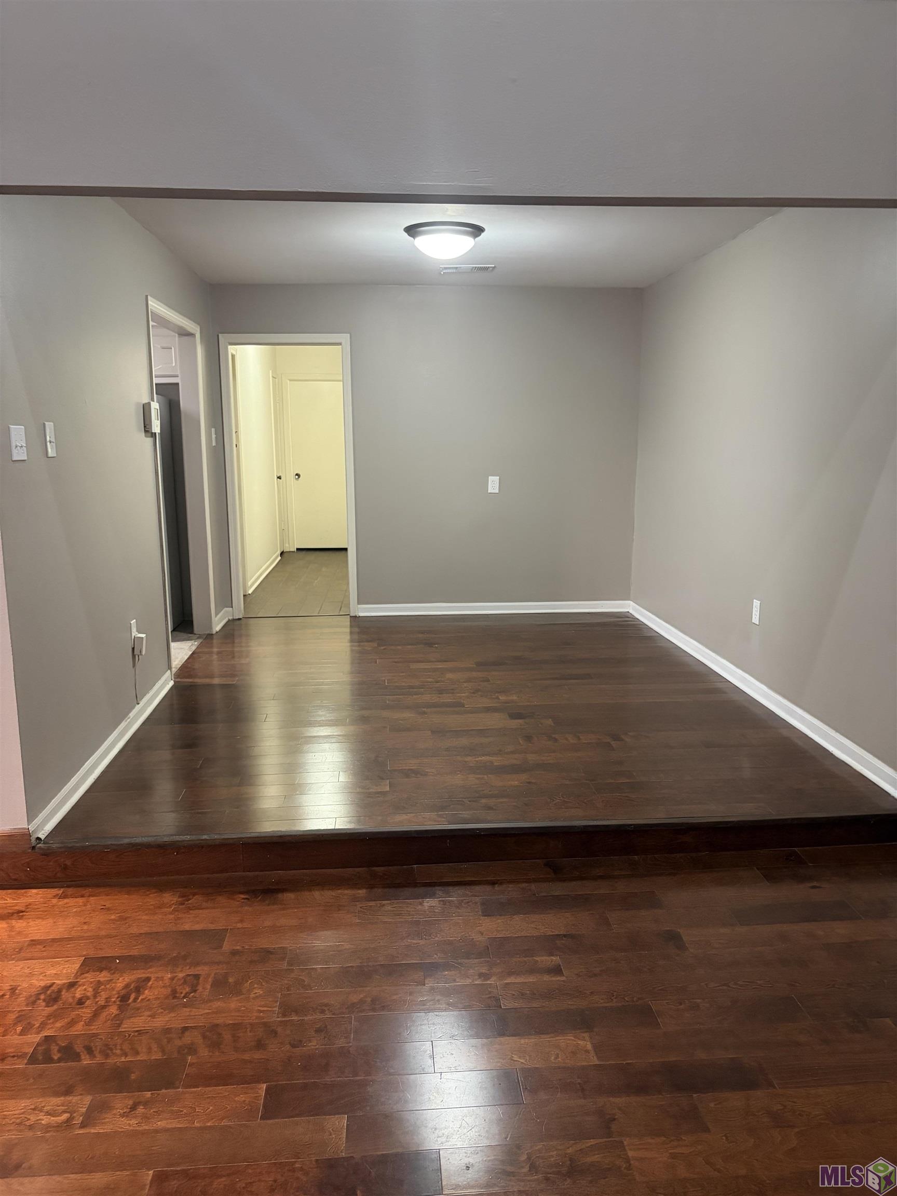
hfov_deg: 53.1
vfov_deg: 67.3
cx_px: 448
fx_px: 898
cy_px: 598
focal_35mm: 26
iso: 400
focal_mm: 5.96
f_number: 1.6
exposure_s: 1/60
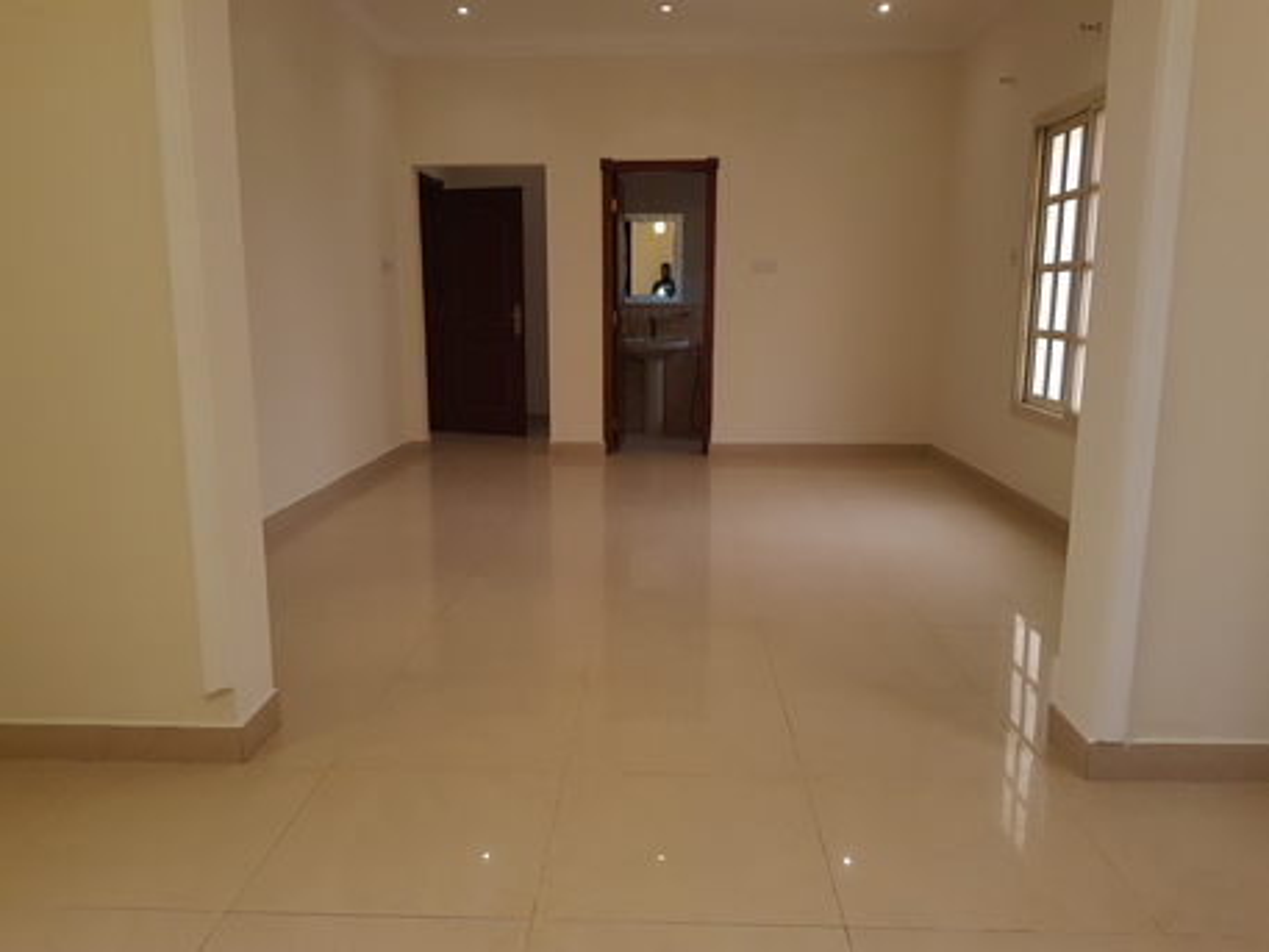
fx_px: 953
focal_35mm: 26
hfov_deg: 67.3
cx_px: 634
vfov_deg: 53.1
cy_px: 476
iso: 80
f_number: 1.7
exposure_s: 1/100
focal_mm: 4.2
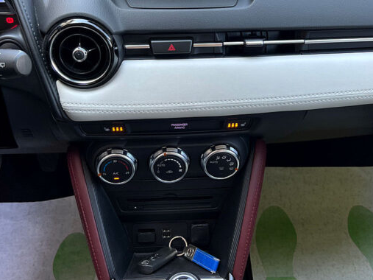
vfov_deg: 34.9
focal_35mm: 41
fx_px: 442
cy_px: 103
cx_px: 198
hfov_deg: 45.8
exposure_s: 1/121
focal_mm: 5.7
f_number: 1.5
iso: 32
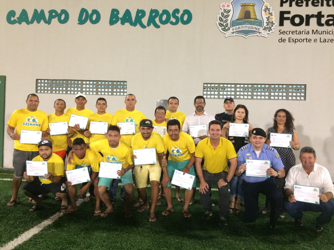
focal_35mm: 29
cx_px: 167
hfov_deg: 61.7
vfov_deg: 48.2
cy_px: 125
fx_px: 280
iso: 250
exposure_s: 1/15
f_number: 2.2
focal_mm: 4.15
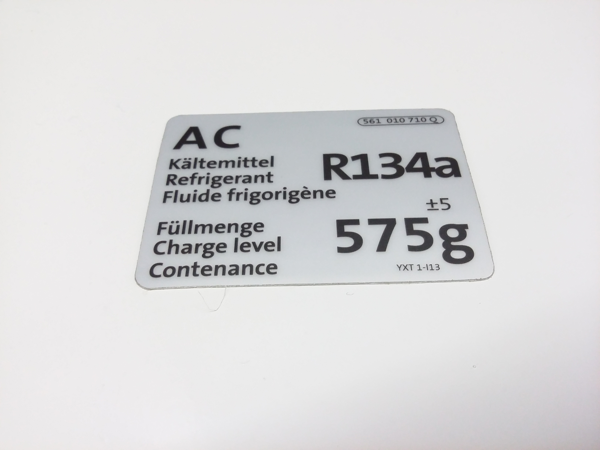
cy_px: 225
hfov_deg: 56.8
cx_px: 300
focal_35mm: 32
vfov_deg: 44.2
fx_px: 555
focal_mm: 3.4
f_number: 2.4
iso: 200
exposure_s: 1/24
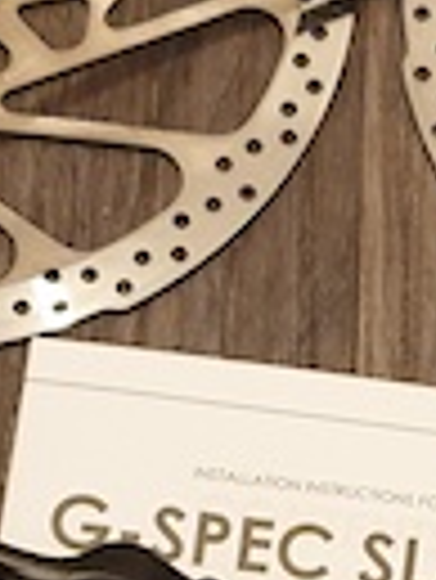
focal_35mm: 161
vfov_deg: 12.0
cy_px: 697
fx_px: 2699
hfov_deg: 9.1
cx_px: 557
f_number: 1.5
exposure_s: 1/20
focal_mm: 4.3
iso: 320
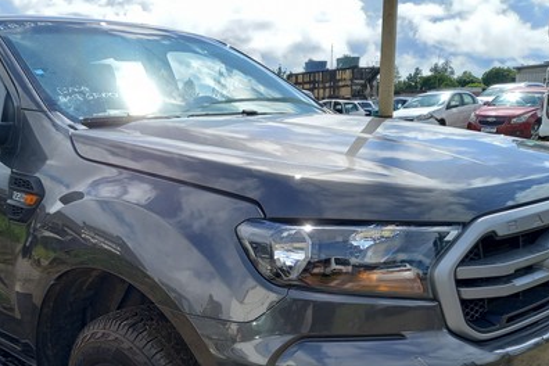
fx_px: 640
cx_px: 198
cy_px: 299
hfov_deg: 45.9
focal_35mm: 42
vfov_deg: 31.0
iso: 25
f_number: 2
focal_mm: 4.6
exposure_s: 1/311
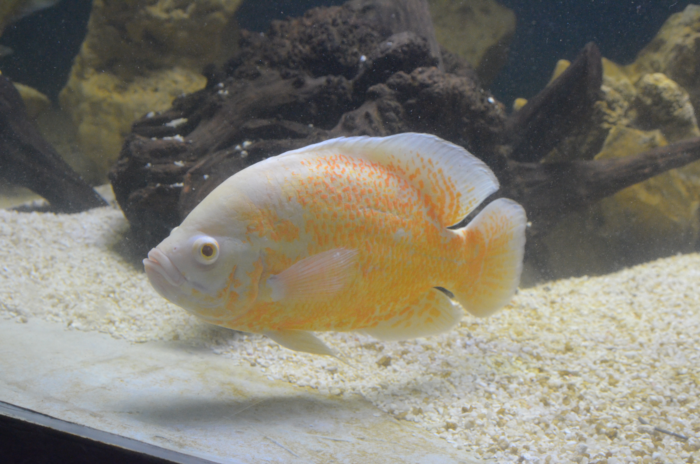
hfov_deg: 13.1
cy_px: 232
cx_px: 350
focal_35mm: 158
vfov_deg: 8.7
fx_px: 3056
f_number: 8
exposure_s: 1/125
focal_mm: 105
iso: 2200
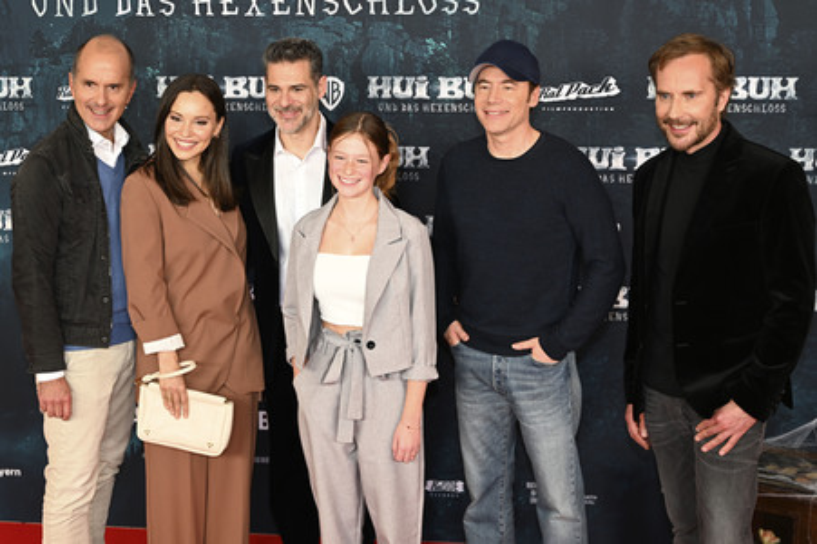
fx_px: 1020
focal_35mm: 45
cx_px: 408
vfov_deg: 29.8
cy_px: 272
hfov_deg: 43.6
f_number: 2.8
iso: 400
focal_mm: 45
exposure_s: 1/125
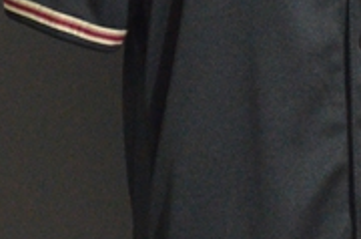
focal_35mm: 373
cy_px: -26
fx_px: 3731
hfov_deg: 5.5
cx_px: 610
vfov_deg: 3.7
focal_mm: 56
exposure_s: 1/10
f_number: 4.8
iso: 4000
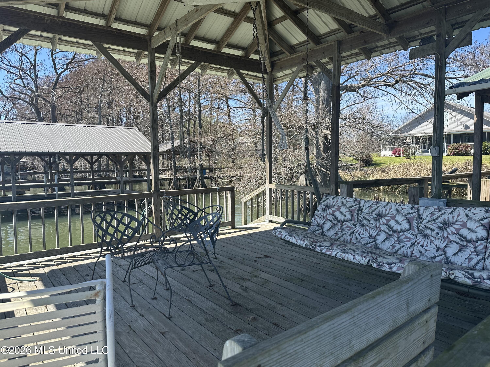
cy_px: 184
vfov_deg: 56.8
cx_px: 245
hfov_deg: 71.6
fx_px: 340
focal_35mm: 24
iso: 80
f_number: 1.78
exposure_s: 1/1812
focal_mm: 6.86
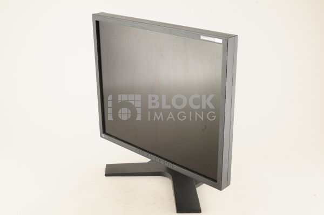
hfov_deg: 39.6
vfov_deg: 26.9
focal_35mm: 50
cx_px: 162
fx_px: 450
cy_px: 108
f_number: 13
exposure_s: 1/160
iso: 1600
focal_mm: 50
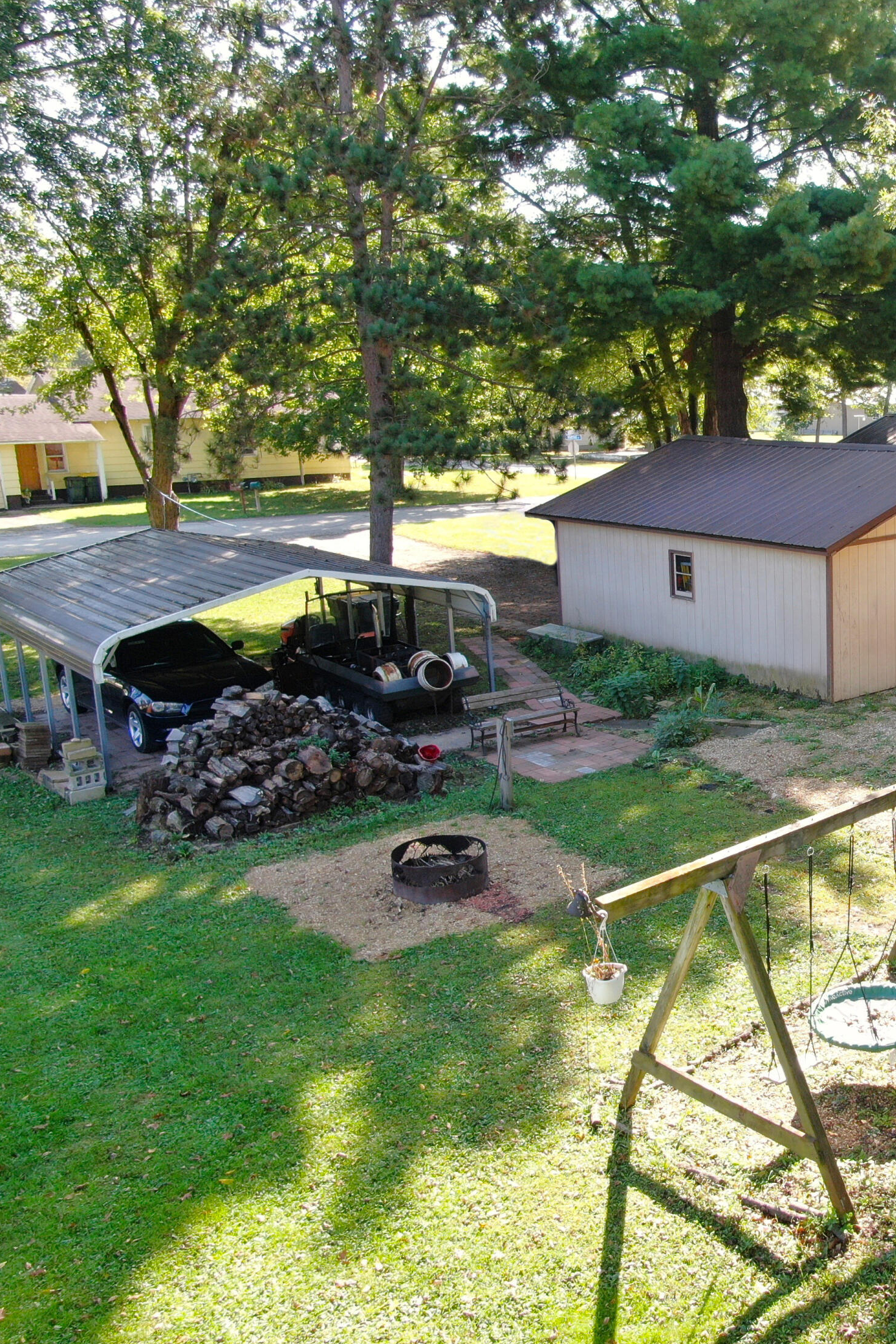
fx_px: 1269
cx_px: 879
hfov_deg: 35.5
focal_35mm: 34
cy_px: 681
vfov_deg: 55.8
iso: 100
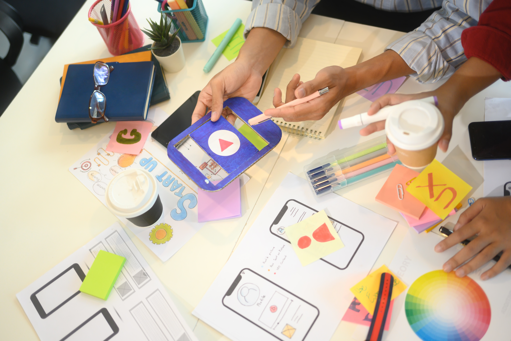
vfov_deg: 33.4
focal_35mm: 40
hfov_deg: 48.5
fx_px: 568
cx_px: 256
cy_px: 170
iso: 640
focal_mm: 40
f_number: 2
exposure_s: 1/160
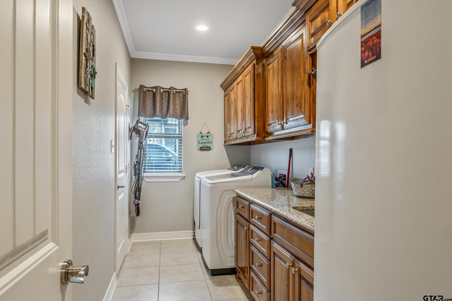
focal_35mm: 23
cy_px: 150
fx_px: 289
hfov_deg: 76.1
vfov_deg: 55.1
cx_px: 226
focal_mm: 23
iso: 800
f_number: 8
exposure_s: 1/15
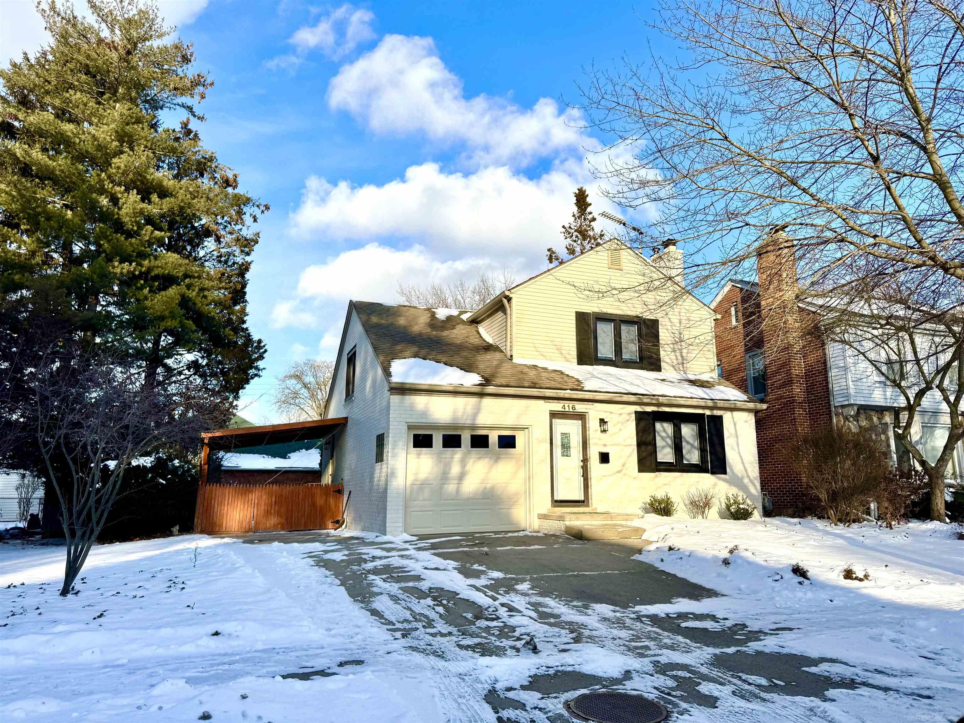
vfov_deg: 56.8
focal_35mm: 24
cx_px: 482
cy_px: 362
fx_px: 668
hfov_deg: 71.6
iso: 80
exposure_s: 1/4310
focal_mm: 6.76
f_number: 1.78
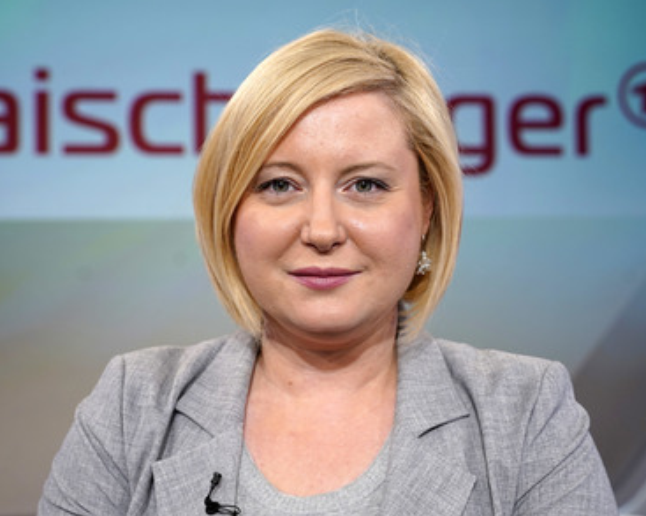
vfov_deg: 25.4
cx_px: 323
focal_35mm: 60
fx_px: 1146
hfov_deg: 31.5
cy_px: 259
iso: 1600
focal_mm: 52
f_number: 5
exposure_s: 1/160
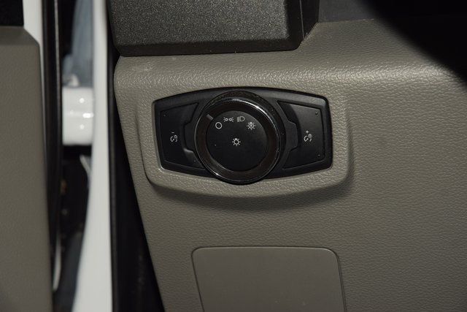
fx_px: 1362
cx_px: 234
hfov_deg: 19.5
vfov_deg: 13.0
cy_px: 156
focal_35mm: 105
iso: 100
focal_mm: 70
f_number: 8
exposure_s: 1/125
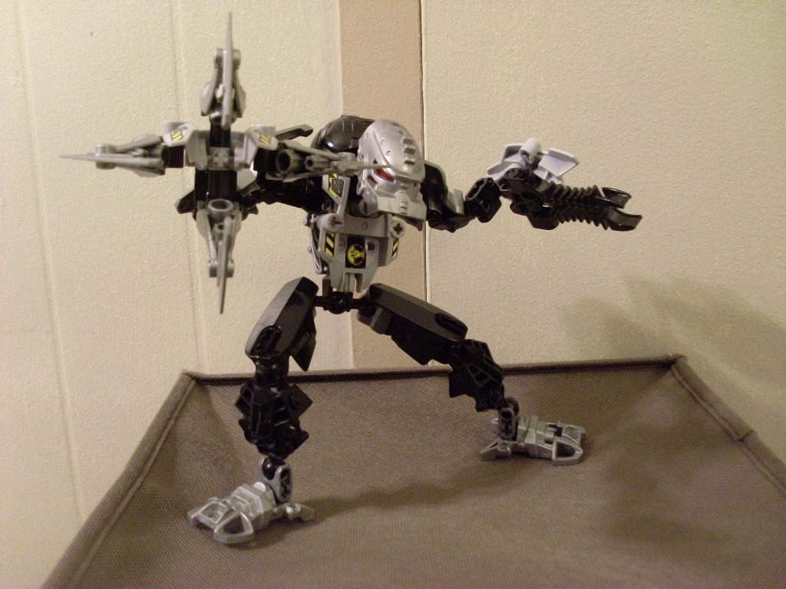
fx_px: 863
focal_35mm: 38
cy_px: 294
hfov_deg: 49.0
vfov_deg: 37.7
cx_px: 393
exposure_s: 1/4
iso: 200
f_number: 3
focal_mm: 6.3
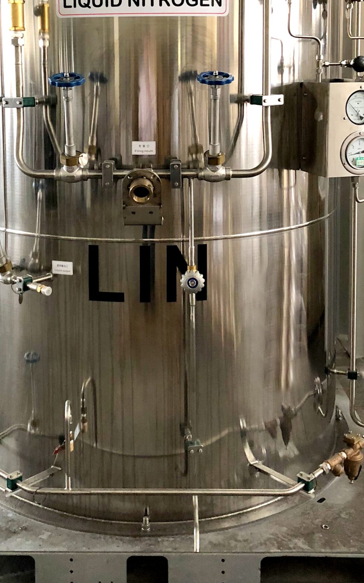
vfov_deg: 40.6
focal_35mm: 48
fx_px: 762
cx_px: 143
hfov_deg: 26.8
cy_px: 144
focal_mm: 4
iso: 100
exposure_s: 1/10
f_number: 1.8
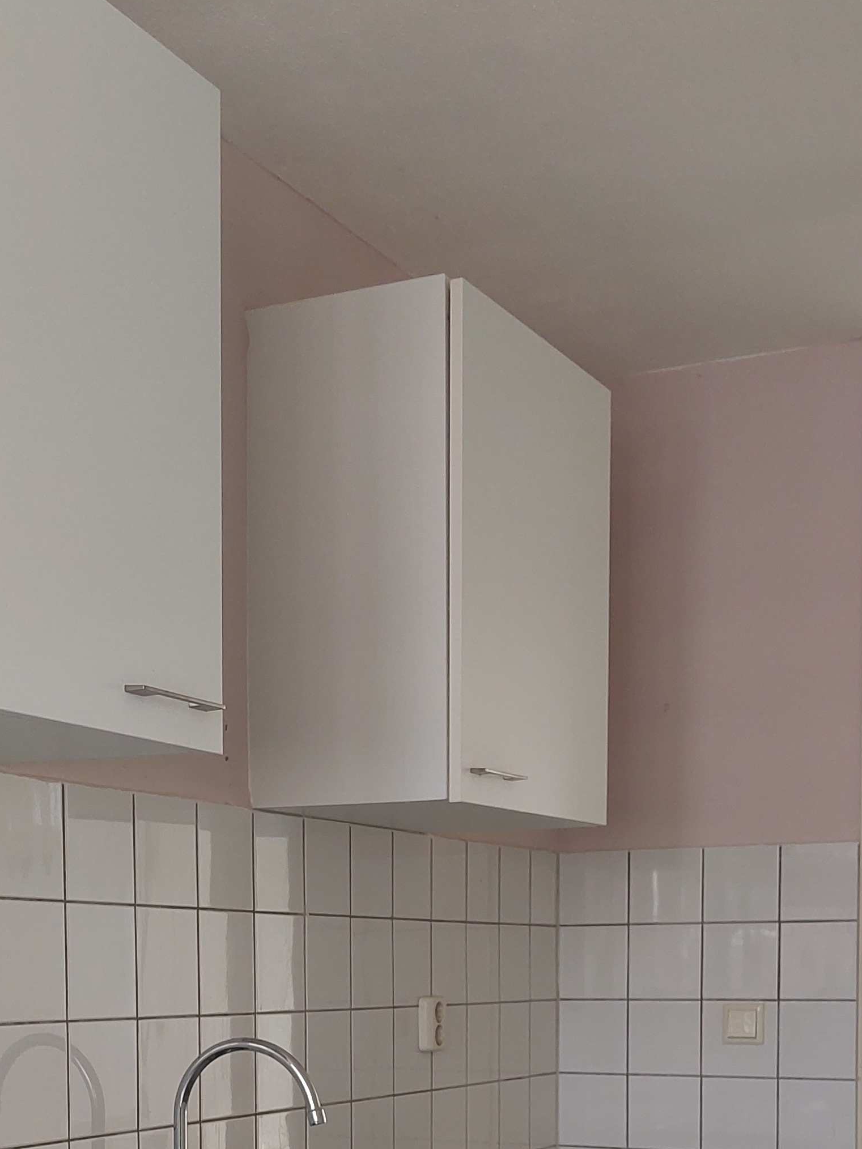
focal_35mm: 57
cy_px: 1059
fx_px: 1893
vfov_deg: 32.0
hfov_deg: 25.6
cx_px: 390
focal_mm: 5.23
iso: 64
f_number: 1.8
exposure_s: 1/100
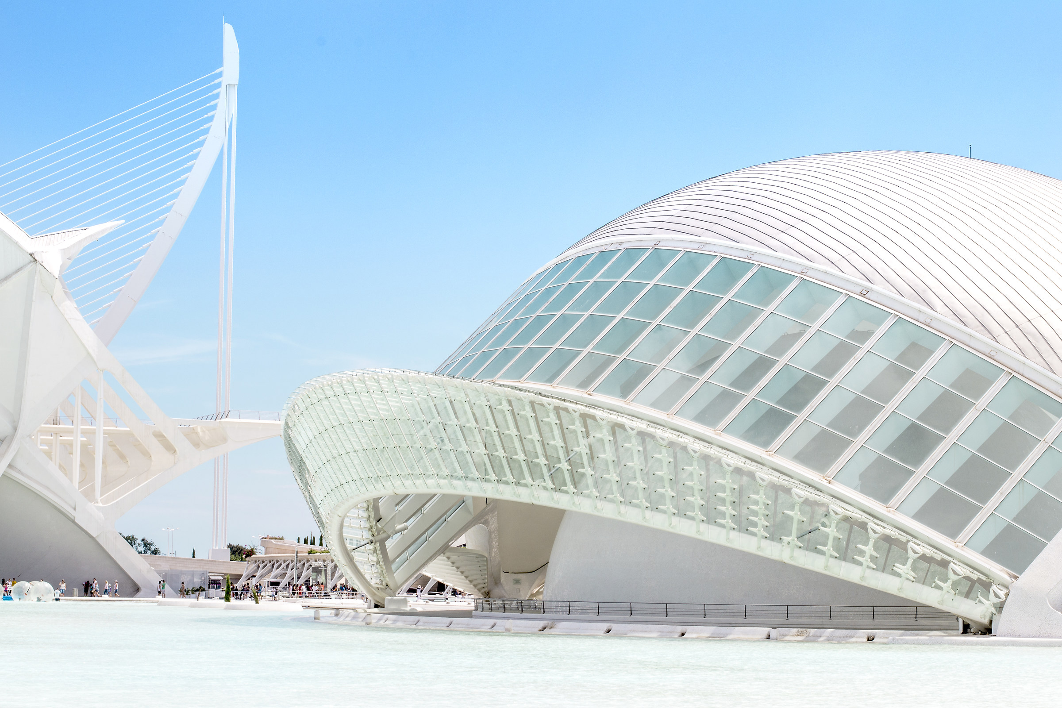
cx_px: 531
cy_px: 354
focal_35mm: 75
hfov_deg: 27.0
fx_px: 2212
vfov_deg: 18.2
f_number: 14
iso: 100
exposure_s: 1/125
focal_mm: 50
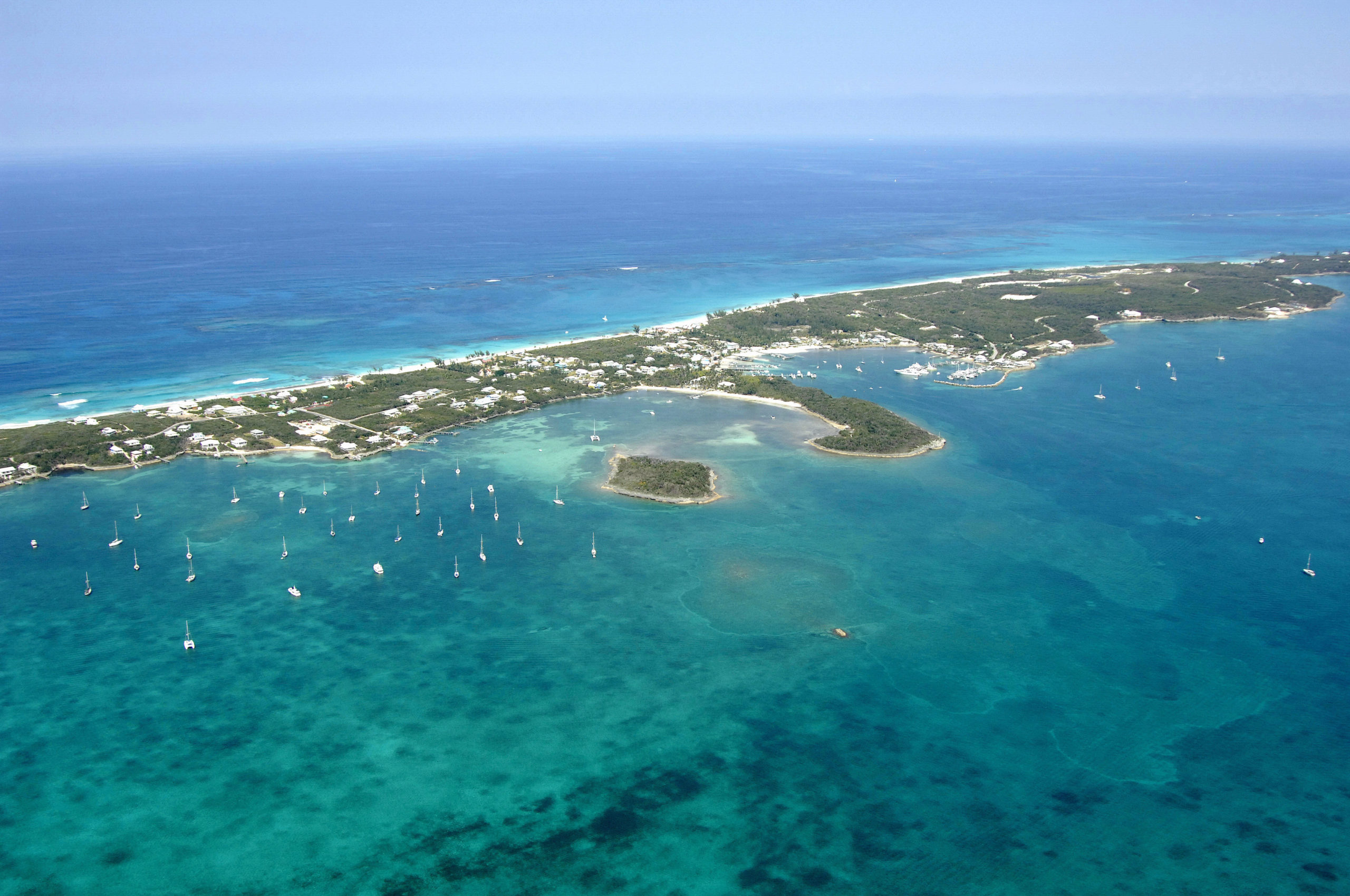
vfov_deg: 36.8
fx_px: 1348
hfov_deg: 53.2
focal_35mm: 36
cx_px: 675
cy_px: 448
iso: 400
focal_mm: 24
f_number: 7.1
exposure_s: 1/1000
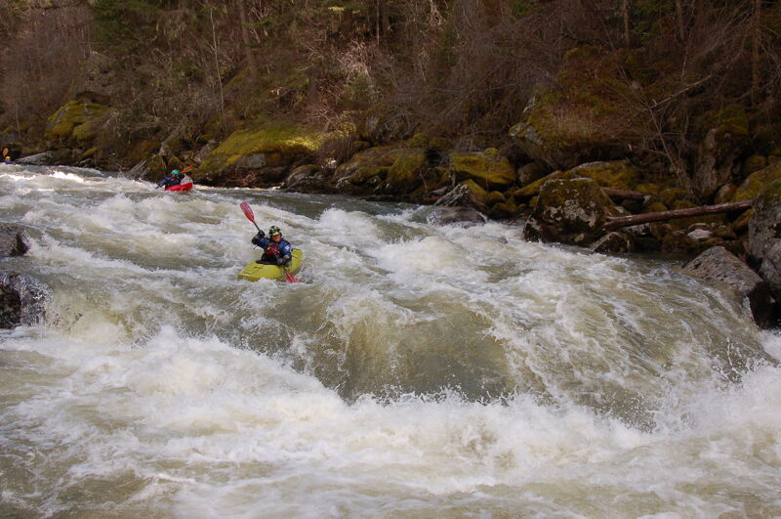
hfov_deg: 53.2
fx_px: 780
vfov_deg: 36.8
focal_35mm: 36
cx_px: 390
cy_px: 260
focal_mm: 24
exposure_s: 1/320
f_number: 9
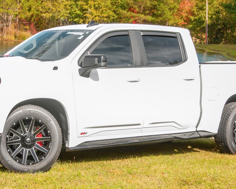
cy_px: 80
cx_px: 100
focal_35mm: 94
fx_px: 657
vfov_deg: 16.4
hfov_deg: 20.4
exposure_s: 1/250
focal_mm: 40
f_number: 8
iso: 320
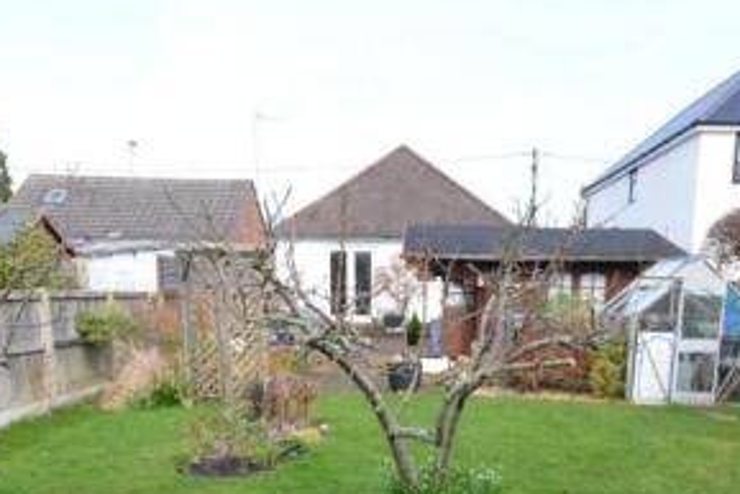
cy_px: 452
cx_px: 440
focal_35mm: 34
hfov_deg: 55.4
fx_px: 699
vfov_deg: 36.3
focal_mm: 10
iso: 400
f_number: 8
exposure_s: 1/250
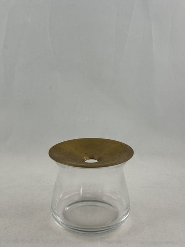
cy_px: 124
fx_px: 342
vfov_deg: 39.7
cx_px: 92
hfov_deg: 30.3
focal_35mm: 48
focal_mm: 6.86
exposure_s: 1/149
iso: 50
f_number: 1.78
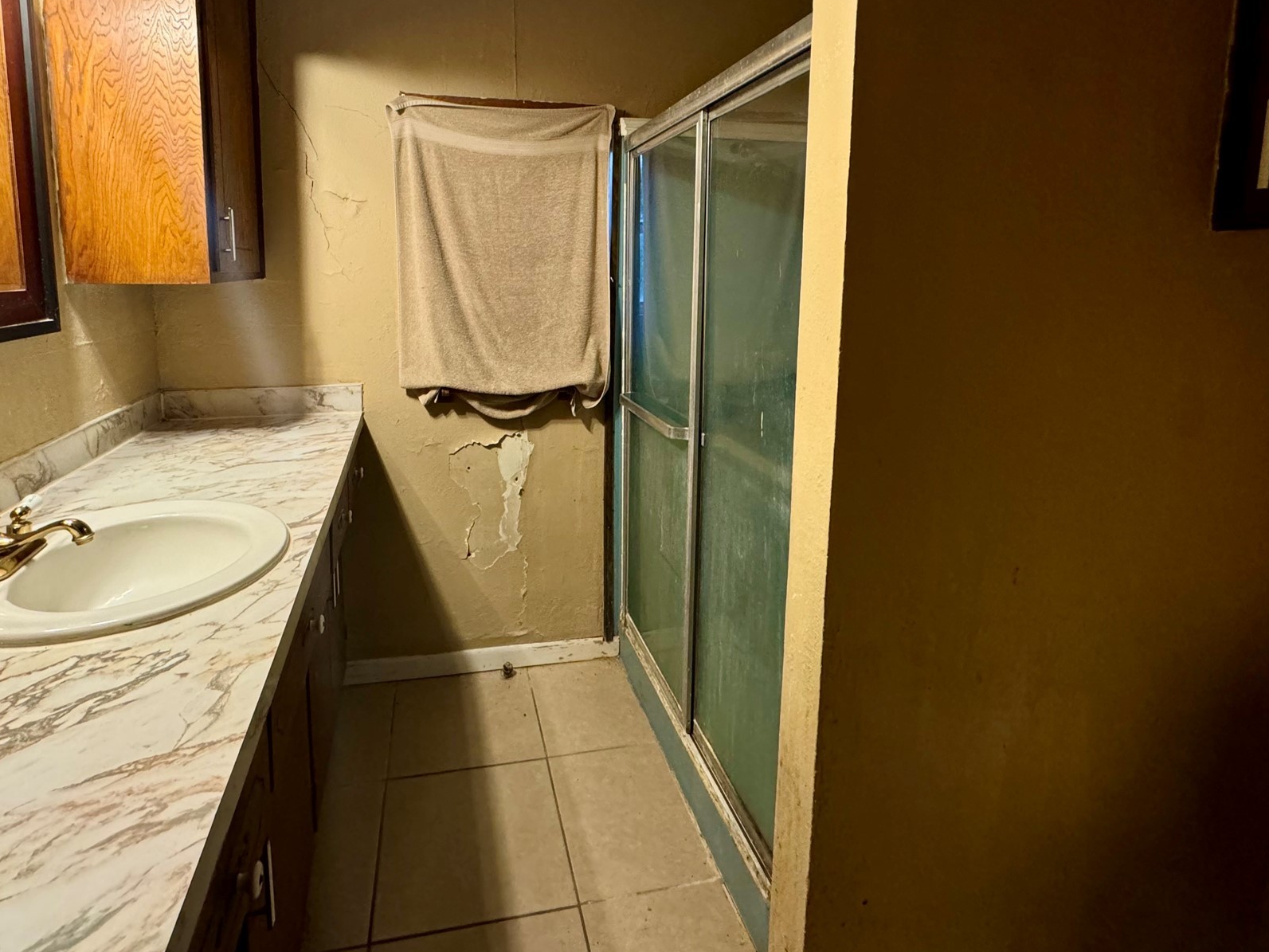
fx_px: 660
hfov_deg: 87.5
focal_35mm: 18
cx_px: 573
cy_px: 351
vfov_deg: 70.3
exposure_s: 1/60
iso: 400
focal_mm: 2.22
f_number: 2.2
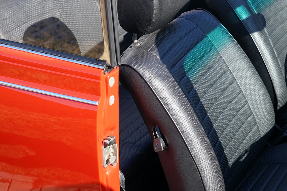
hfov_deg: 26.1
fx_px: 614
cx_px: 208
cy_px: 55
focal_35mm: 77
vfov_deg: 17.6
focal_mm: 42
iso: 100
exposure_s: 1/125
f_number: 5.6
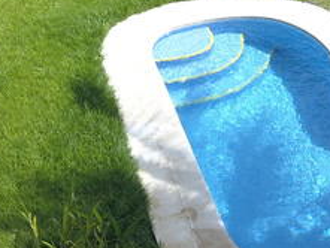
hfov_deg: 20.8
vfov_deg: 15.0
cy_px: -76
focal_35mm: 94
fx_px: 897
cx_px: 193
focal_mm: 4.73
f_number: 2.2
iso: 100
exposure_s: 1/791
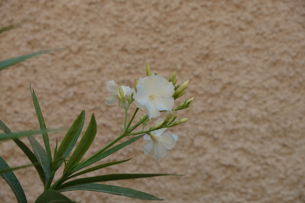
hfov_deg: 24.5
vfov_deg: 16.4
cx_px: 152
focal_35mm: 83
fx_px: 703
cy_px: 102
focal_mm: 55
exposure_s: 1/420
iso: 200
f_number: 5.6
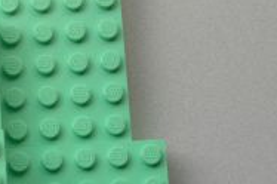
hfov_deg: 13.6
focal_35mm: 144
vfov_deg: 9.2
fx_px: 1106
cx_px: -116
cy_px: 286
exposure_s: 1/250
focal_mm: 28
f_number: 8
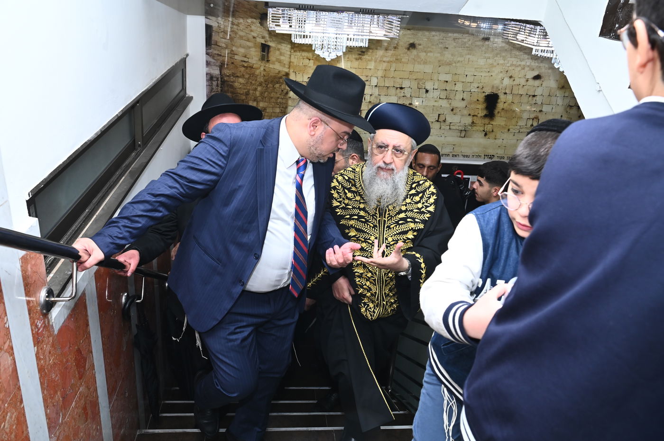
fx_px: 590
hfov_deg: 58.8
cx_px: 332
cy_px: 220
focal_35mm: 32
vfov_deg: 41.0
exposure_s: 1/160
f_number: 9
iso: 1600
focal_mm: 32
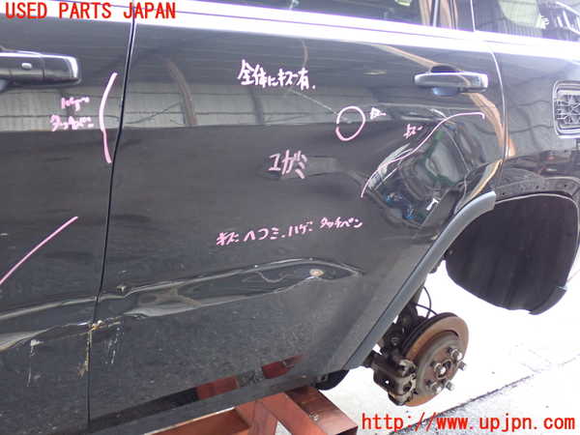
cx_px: 290
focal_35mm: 38
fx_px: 637
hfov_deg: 49.0
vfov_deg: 37.7
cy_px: 218
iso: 400
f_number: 2.7
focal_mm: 6.83
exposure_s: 1/40
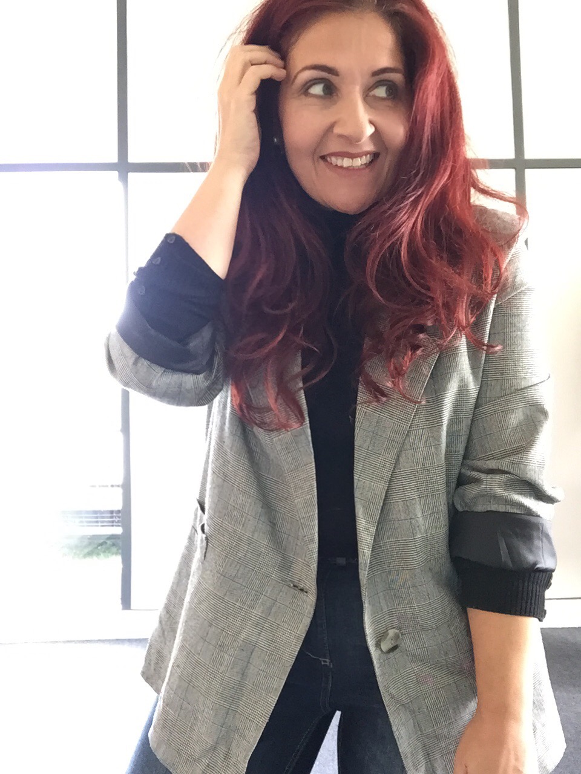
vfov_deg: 58.4
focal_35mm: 31
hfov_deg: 45.4
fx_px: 694
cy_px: 387
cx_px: 290
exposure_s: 1/33
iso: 160
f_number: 2.2
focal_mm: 2.65
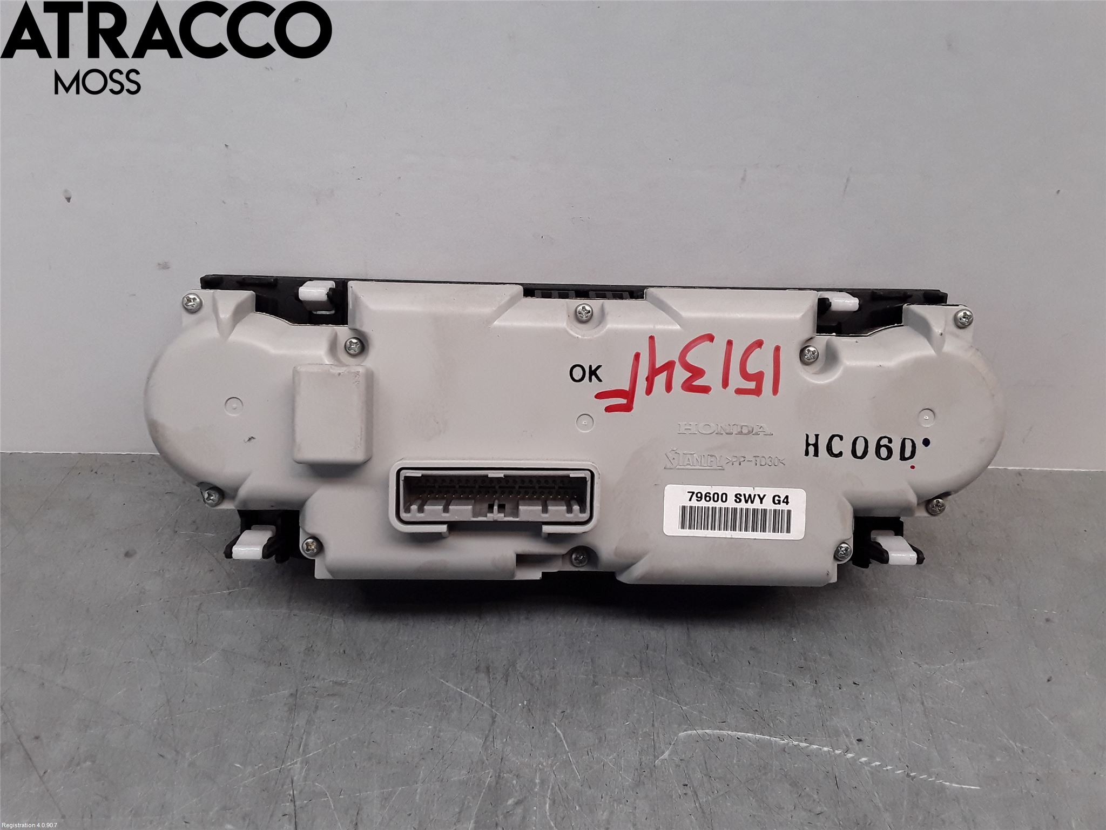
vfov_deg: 49.7
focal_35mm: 28
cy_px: 415
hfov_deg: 63.4
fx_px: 895
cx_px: 553
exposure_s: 1/189
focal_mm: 2.91
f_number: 1.9
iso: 100
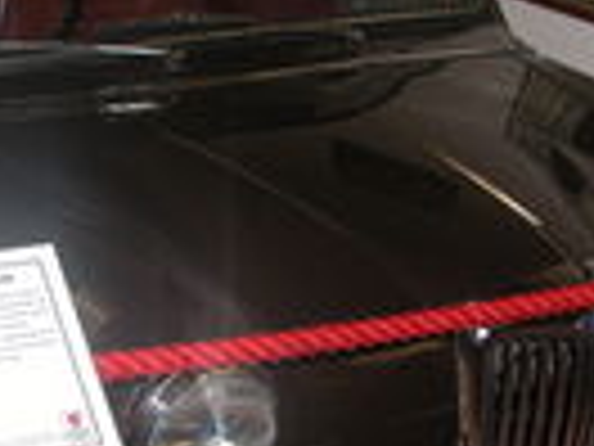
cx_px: 171
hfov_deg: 18.5
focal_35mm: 106
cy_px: 221
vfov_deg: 14.0
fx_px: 1819
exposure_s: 1/60
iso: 100
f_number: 2.8
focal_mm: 8.9
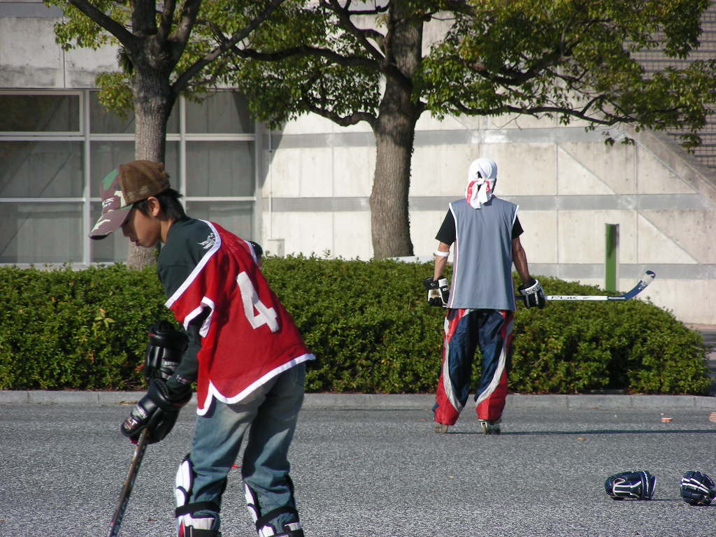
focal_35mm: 309
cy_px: 268
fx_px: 6391
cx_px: 358
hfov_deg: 6.4
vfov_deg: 4.8
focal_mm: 51.6
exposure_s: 1/516
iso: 50
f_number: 4
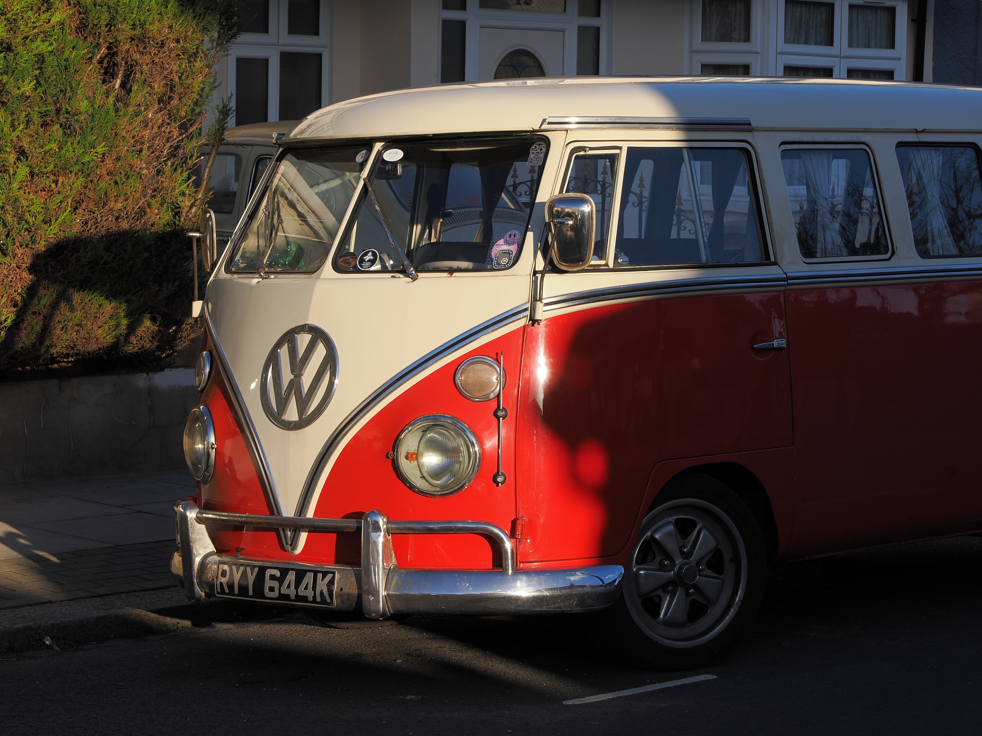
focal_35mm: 108
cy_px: 368
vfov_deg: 13.7
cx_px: 491
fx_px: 3064
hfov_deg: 18.2
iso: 200
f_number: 9
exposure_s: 1/320
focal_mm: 54
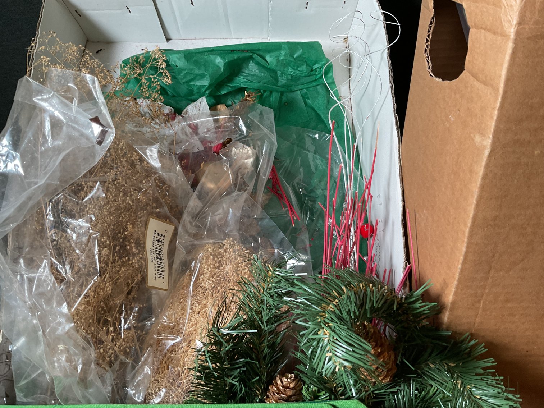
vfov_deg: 48.2
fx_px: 456
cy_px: 204
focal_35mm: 29
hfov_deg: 61.7
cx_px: 272
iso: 64
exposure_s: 1/60
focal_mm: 3
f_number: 1.8
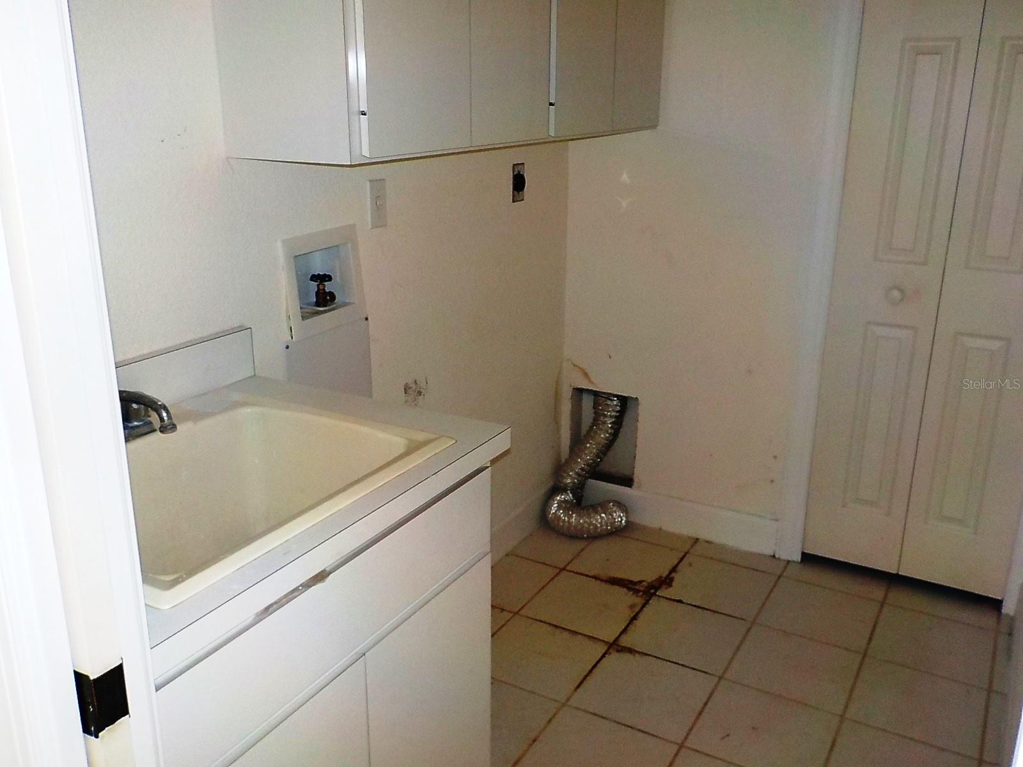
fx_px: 887
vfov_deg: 46.8
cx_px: 512
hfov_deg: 60.0
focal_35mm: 30
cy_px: 384
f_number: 3.3
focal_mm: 4.1
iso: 200
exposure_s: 1/30
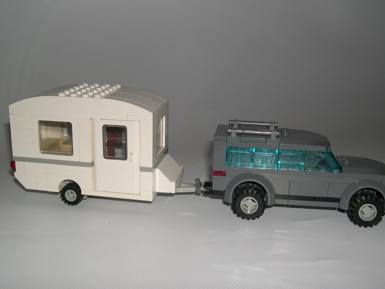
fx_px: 456
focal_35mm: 41
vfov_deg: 35.1
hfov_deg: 45.8
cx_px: 187
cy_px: 147
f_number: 7.6
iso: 100
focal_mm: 8
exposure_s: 1/60
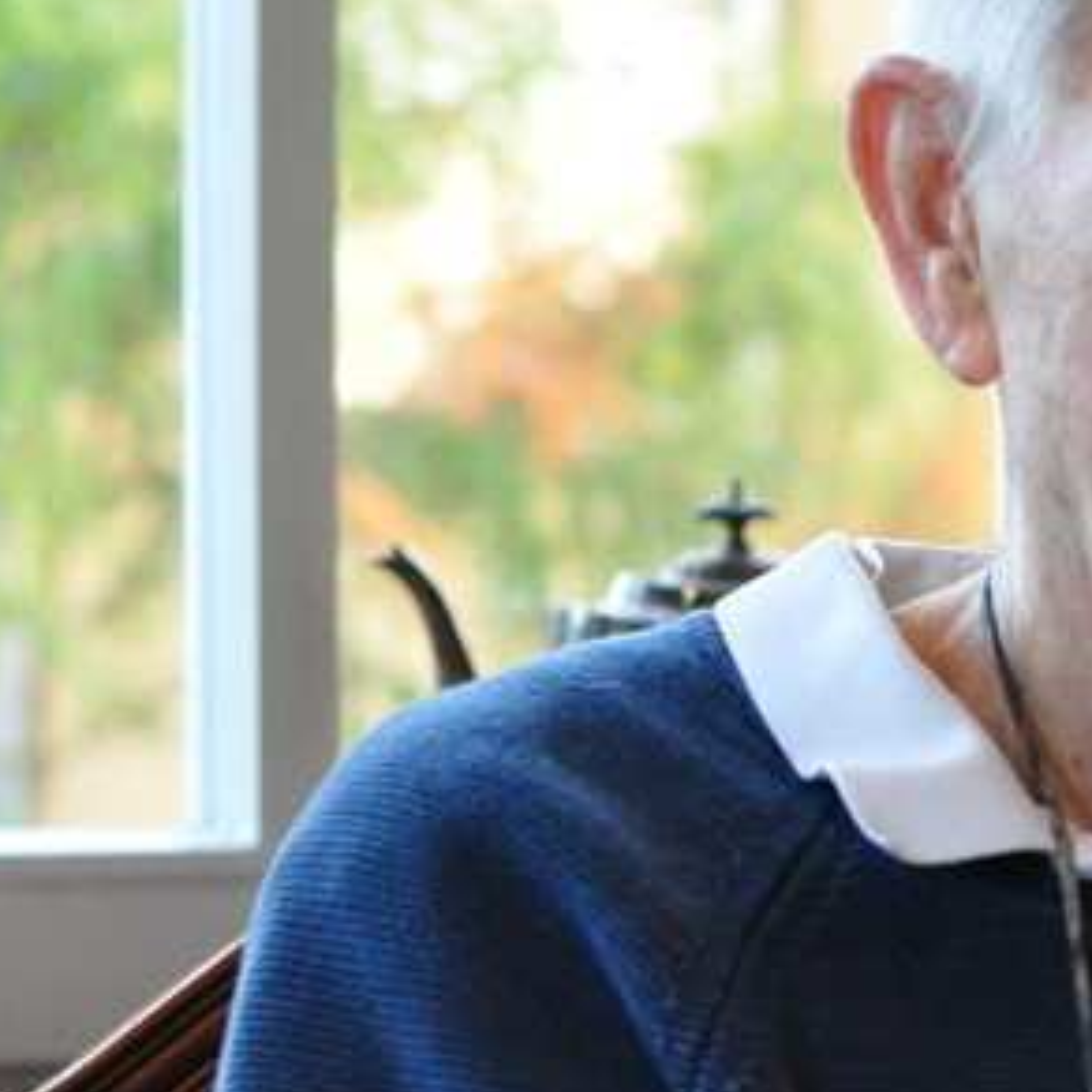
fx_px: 7780
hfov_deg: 7.9
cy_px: 804
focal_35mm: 218
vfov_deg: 8.0
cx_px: 1713
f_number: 4
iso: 1800
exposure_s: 1/125
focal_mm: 50
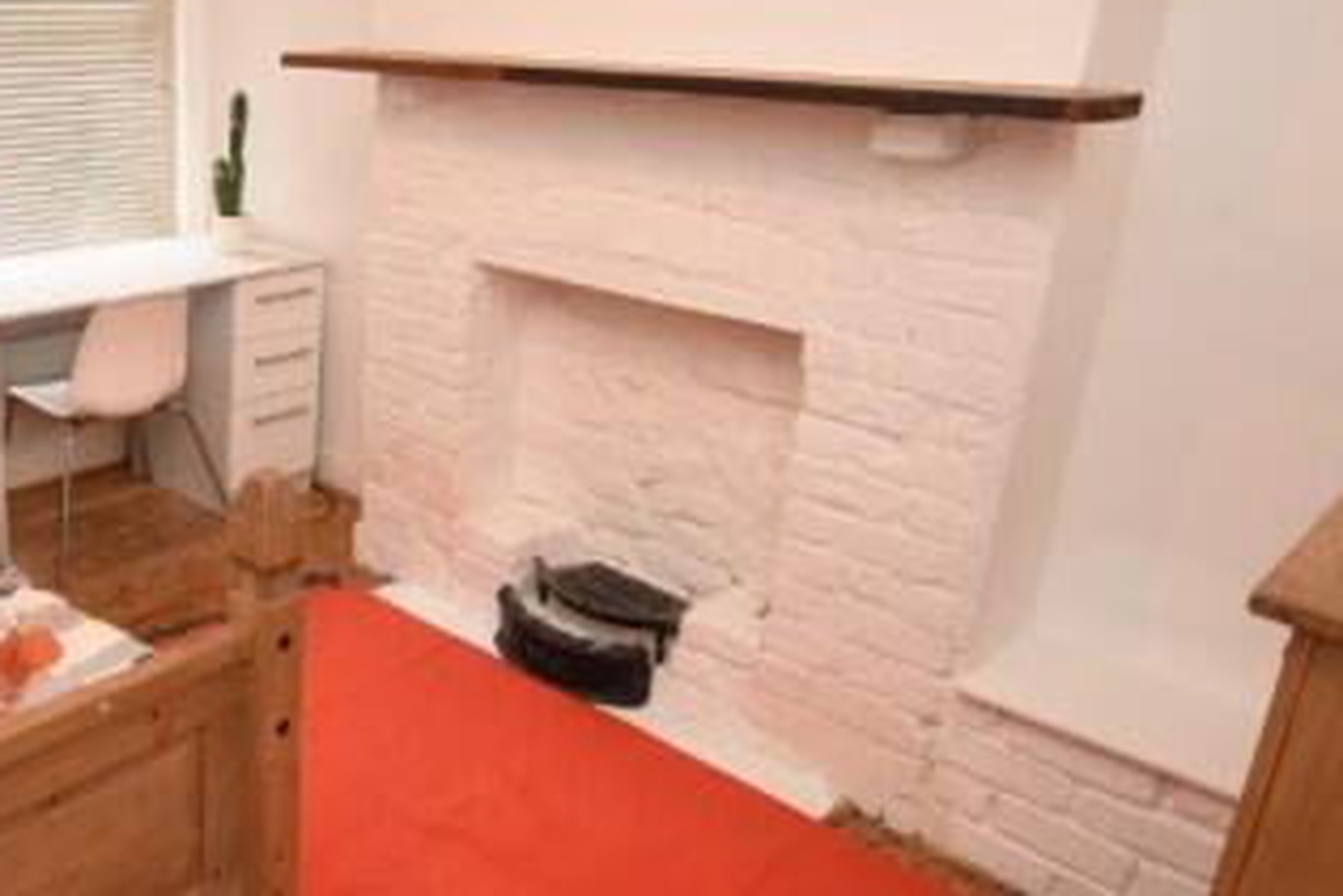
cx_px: 181
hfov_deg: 54.0
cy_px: 397
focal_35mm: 31
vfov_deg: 42.3
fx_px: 1157
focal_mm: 10
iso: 1400
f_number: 4.5
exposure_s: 1/60
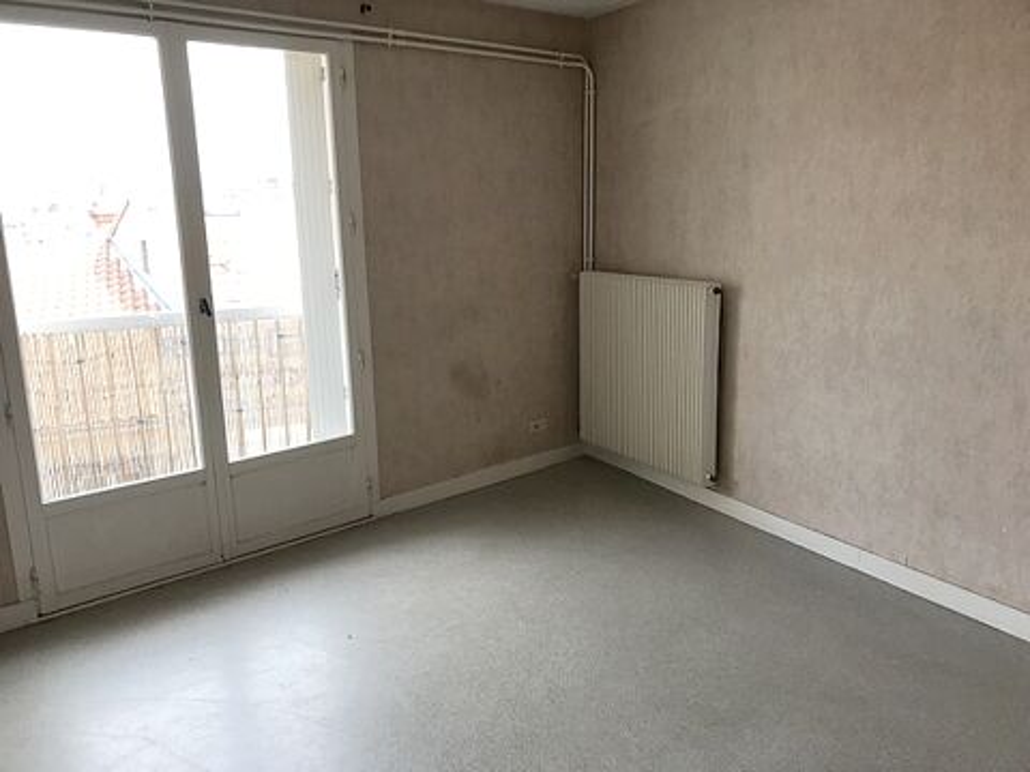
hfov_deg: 63.4
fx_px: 833
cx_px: 515
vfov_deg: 49.7
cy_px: 386
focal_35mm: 28
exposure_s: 1/188
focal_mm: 3.99
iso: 20
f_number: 1.8
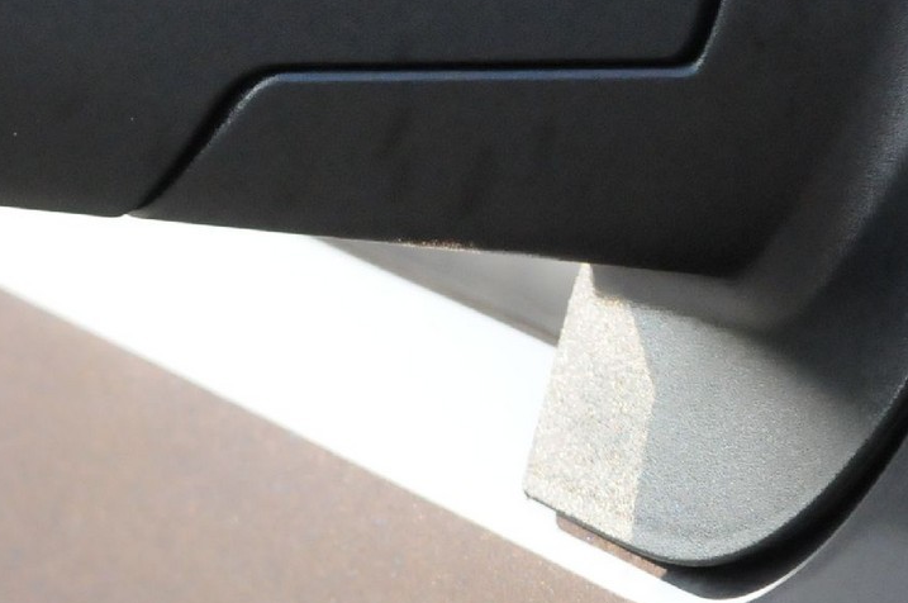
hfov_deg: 4.8
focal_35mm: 429
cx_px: -52
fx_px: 10806
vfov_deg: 3.2
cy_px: -293
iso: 2000
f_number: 5.6
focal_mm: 82
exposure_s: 1/2000
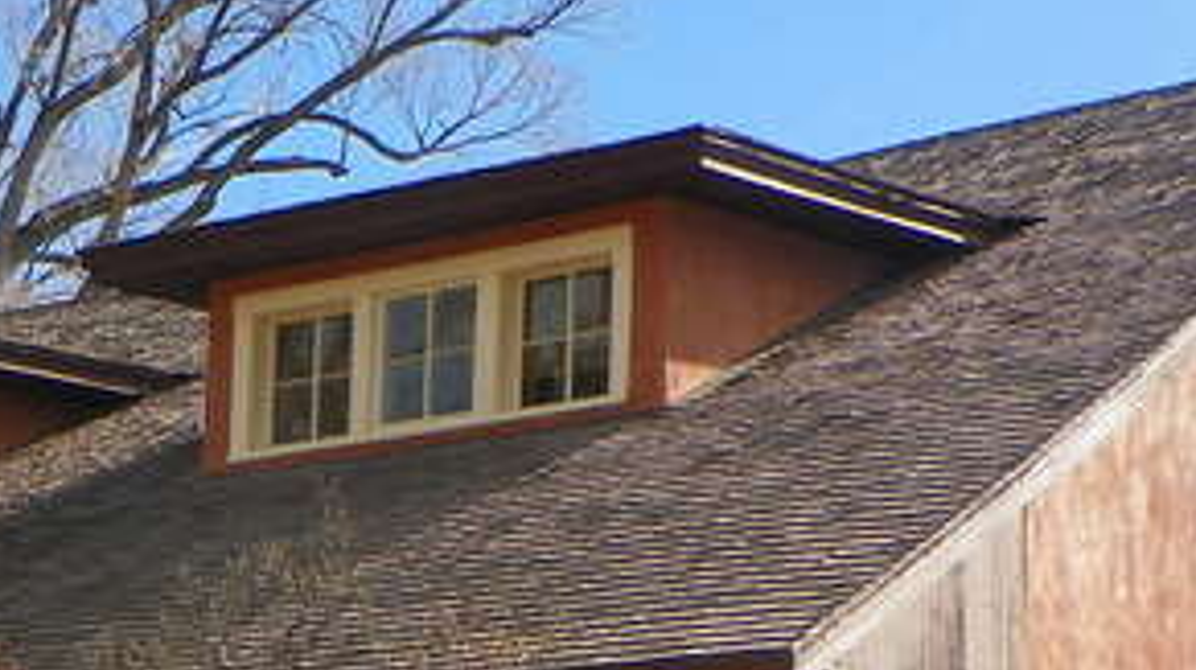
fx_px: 3707
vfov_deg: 10.2
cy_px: 756
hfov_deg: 18.3
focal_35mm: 117
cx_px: 358
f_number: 4
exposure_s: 1/400
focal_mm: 6.9
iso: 64
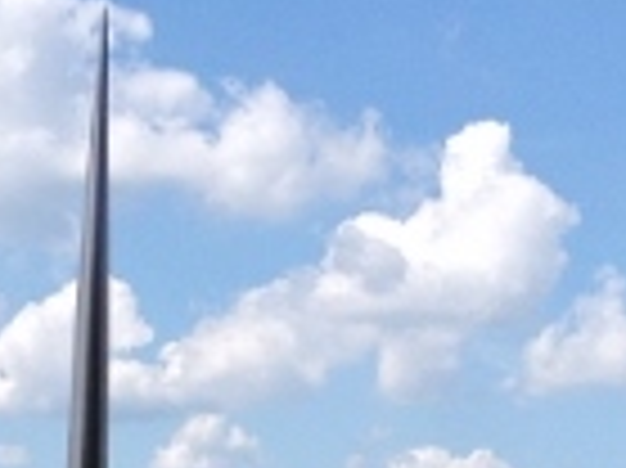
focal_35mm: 151
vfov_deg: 9.5
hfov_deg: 13.1
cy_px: 742
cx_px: 230
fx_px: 2728
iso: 50
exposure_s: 1/1905
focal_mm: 4.28
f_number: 2.4
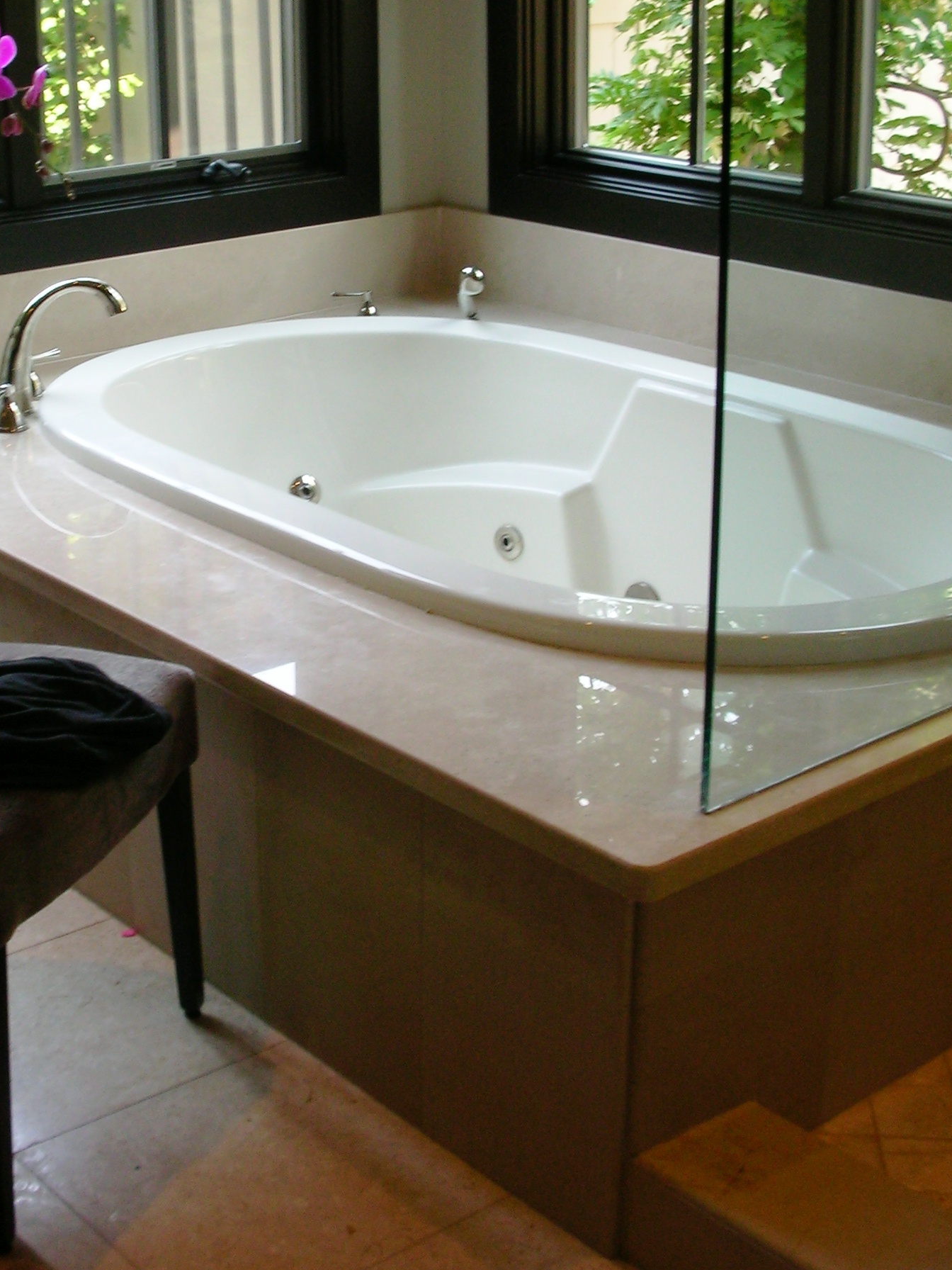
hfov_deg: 26.4
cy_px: 385
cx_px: 312
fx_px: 2017
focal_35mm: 55
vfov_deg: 34.5
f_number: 3
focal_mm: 5.8
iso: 50
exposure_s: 1/42.1
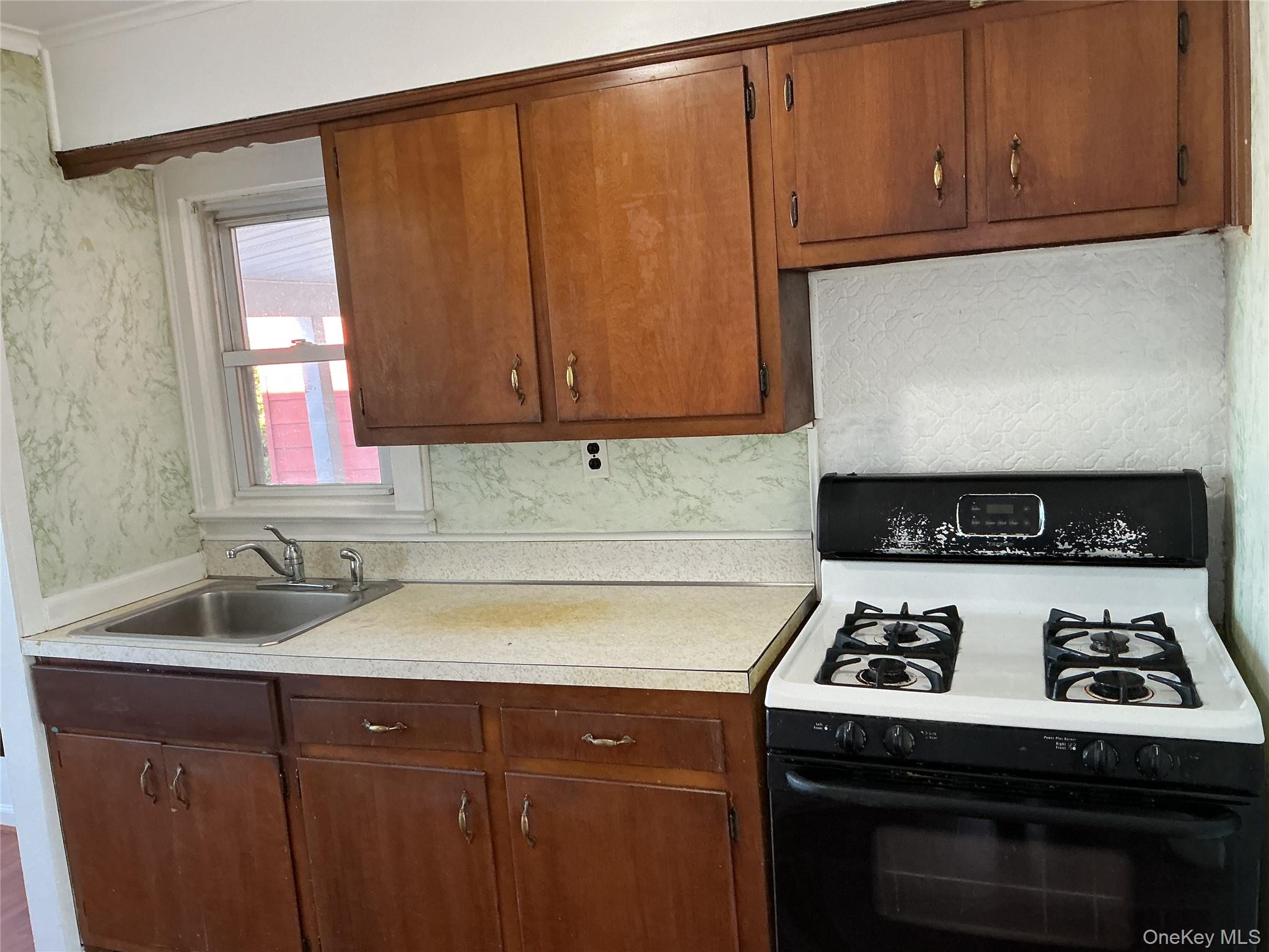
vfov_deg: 48.2
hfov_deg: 61.7
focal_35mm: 29
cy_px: 476
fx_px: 1063
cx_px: 634
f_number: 1.8
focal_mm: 3
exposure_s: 1/60
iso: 125
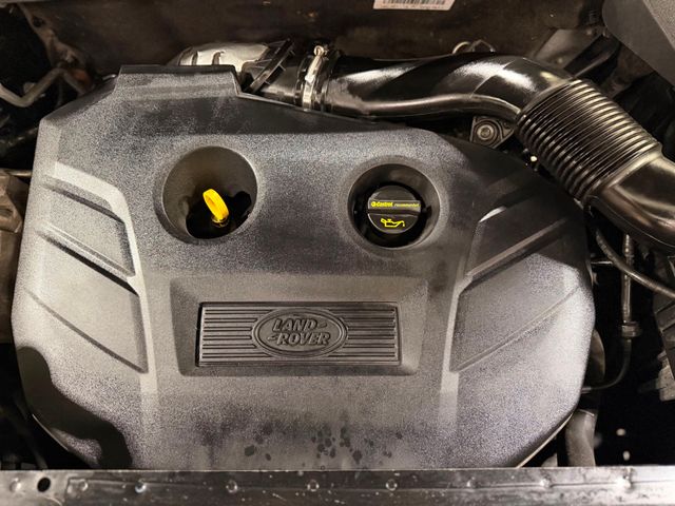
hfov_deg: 71.6
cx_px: 338
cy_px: 253
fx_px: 468
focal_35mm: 24
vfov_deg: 56.8
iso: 800
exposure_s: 1/30
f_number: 1.78
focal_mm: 6.76
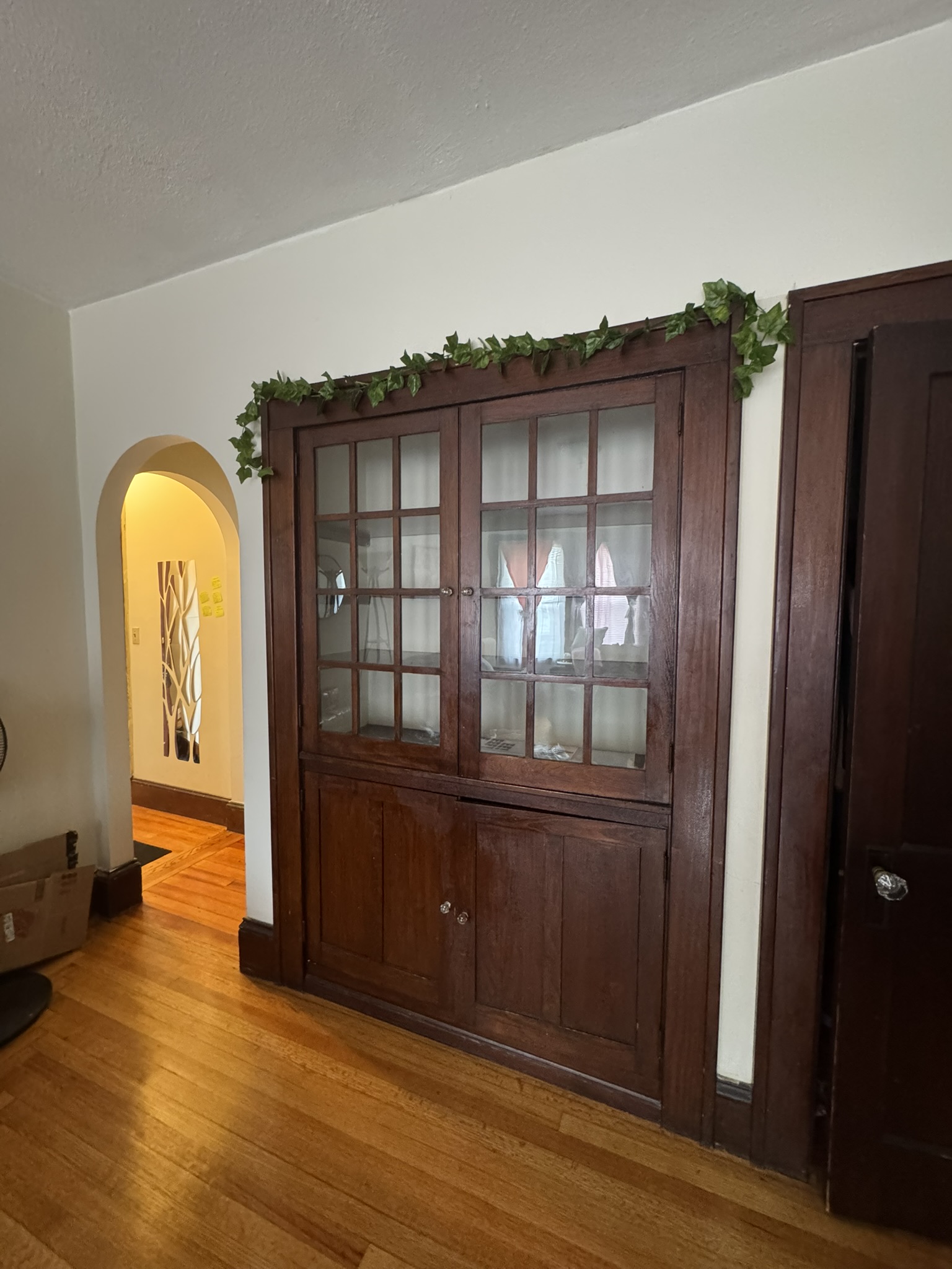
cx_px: 476
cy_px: 634
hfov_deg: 85.7
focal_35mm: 14
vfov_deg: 102.1
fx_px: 513
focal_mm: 2.22
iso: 1000
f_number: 2.2
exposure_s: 1/40
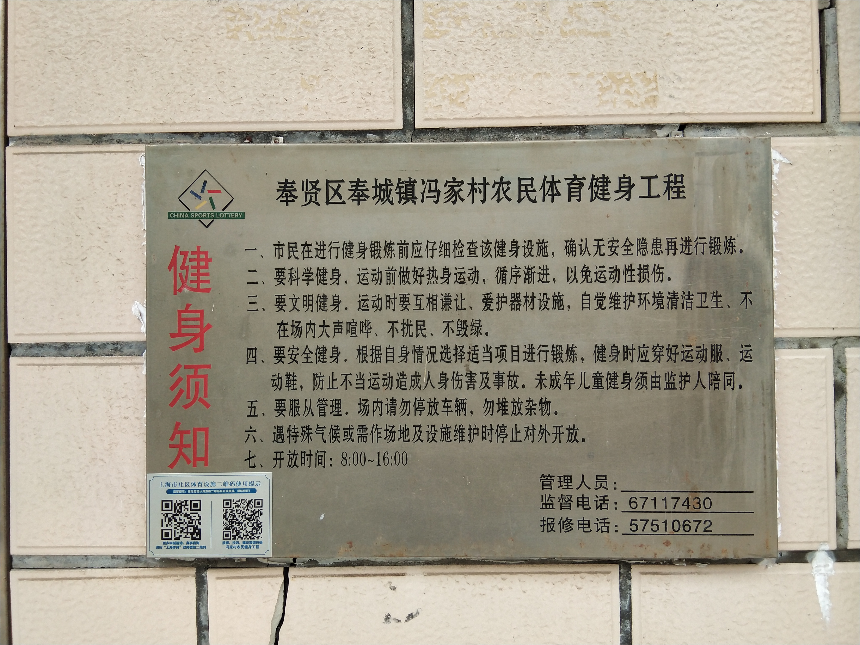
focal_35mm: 31
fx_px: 770
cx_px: 430
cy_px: 322
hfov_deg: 58.4
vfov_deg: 45.4
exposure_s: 1/297
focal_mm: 3.69
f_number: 2.2
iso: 50
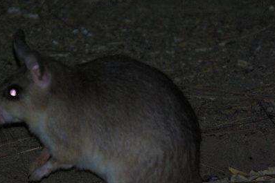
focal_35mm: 750
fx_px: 5731
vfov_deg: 1.8
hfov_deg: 2.7
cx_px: 130
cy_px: 109
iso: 1600
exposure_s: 1/180
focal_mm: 310
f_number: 6.7
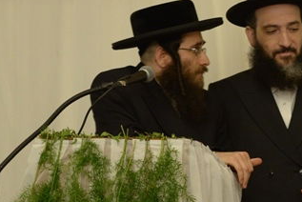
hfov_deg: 6.2
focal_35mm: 329
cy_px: 178
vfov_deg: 4.2
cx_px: 484
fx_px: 2762
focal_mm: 102
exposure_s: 1/125
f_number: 2.8
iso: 1600
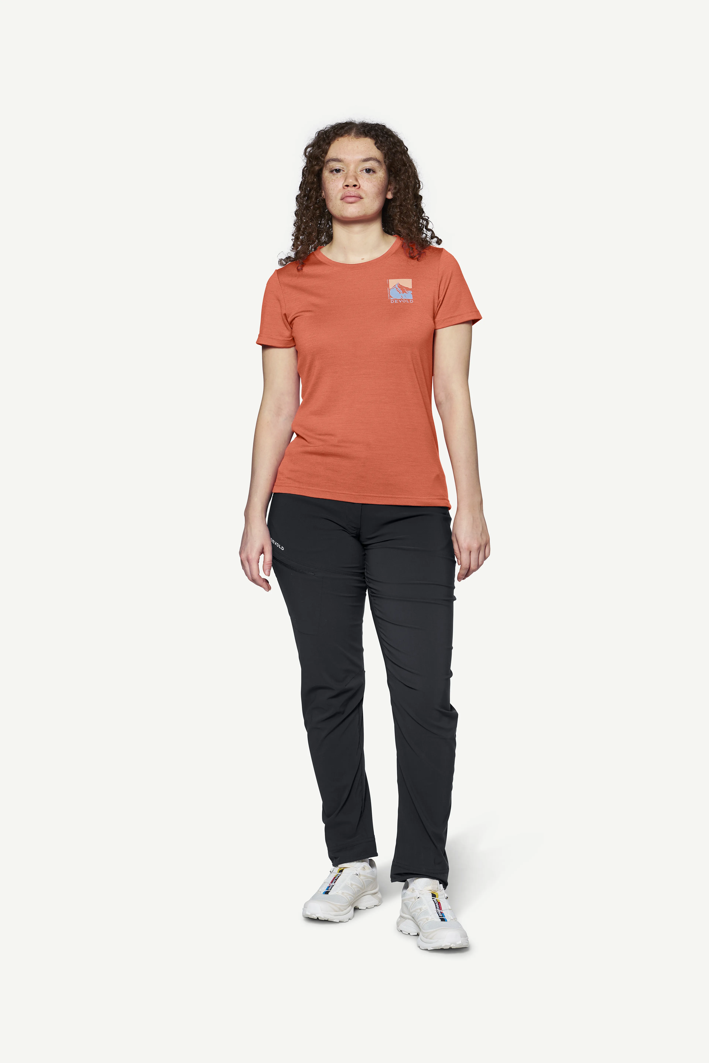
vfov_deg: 28.8
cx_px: 354
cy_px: 532
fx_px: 2068
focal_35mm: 70
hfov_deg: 19.5
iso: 160
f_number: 7.1
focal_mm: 70
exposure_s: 1/160
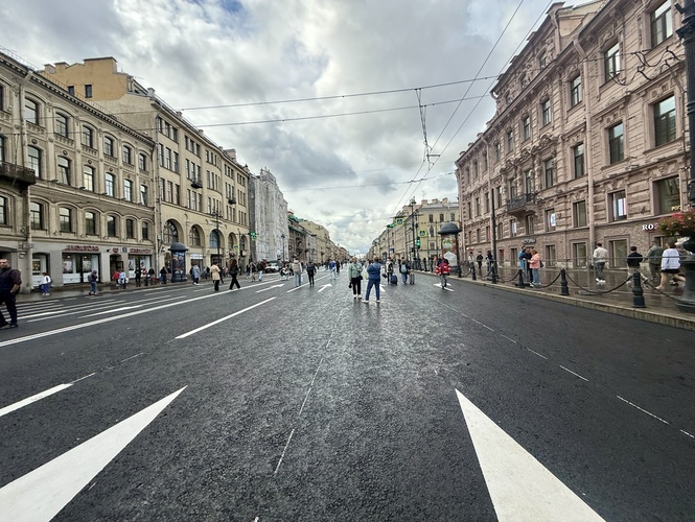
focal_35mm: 14
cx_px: 348
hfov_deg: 102.0
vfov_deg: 85.8
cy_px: 261
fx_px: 281
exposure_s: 1/1167
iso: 50
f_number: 2.2
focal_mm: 2.22
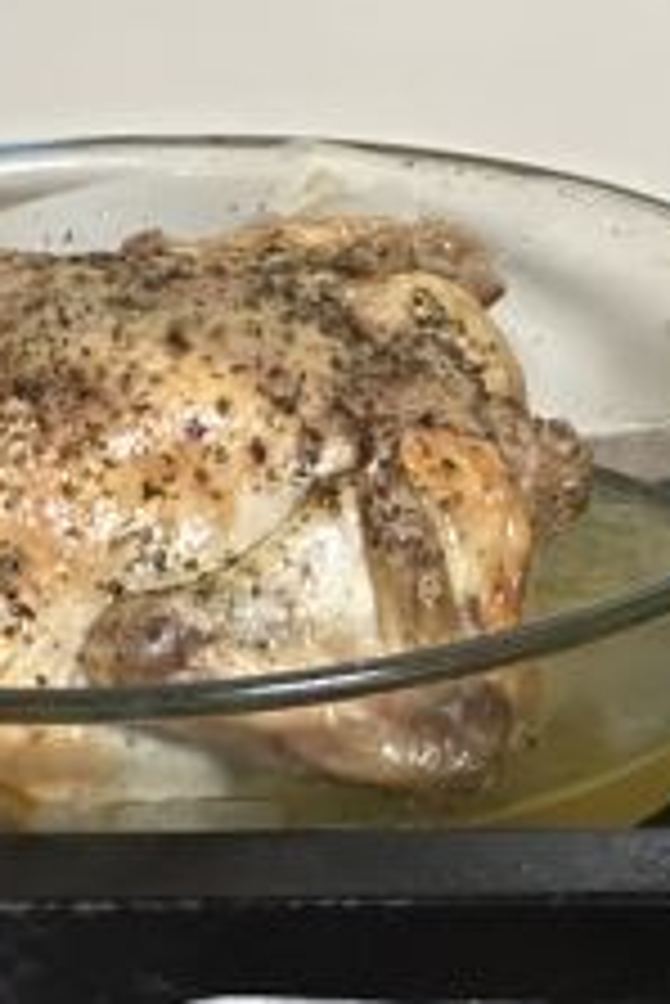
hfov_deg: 6.4
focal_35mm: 215
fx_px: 5992
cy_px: 1009
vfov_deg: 9.5
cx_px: 791
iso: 1250
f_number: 2.8
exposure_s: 1/34
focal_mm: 9
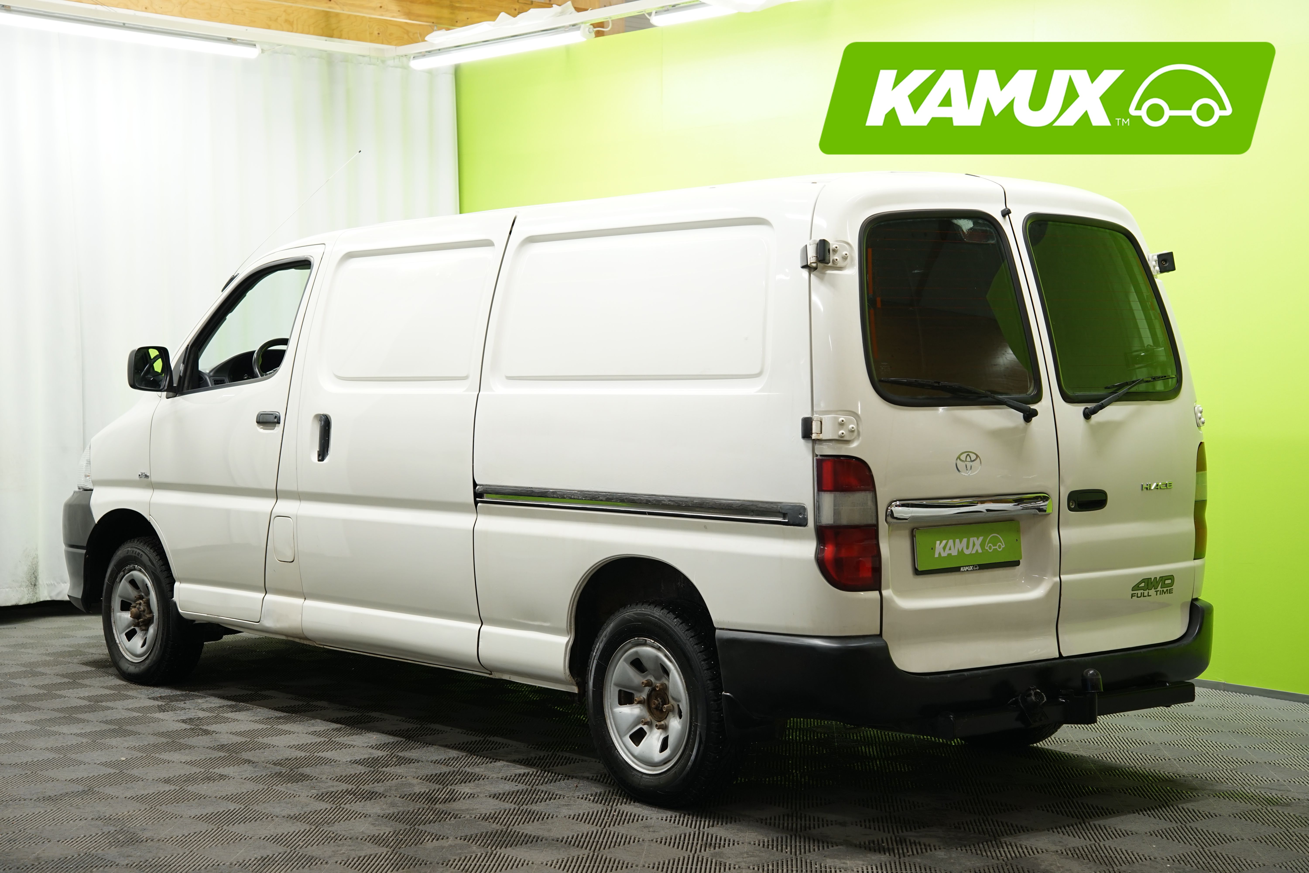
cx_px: 654
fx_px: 2145
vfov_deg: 23.0
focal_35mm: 59
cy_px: 436
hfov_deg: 33.9
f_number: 5
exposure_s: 1/15
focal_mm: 59
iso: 500
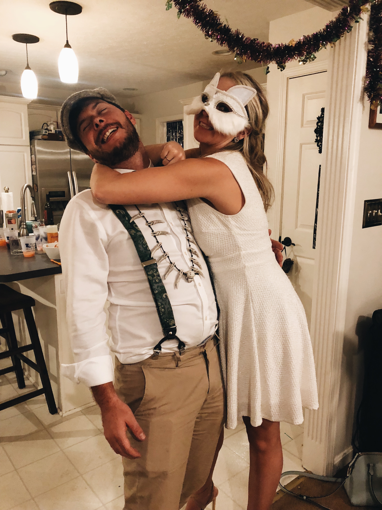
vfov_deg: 63.4
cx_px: 191
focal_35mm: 28
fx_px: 412
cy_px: 255
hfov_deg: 49.7
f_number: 1.8
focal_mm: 3.99
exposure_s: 1/5
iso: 100
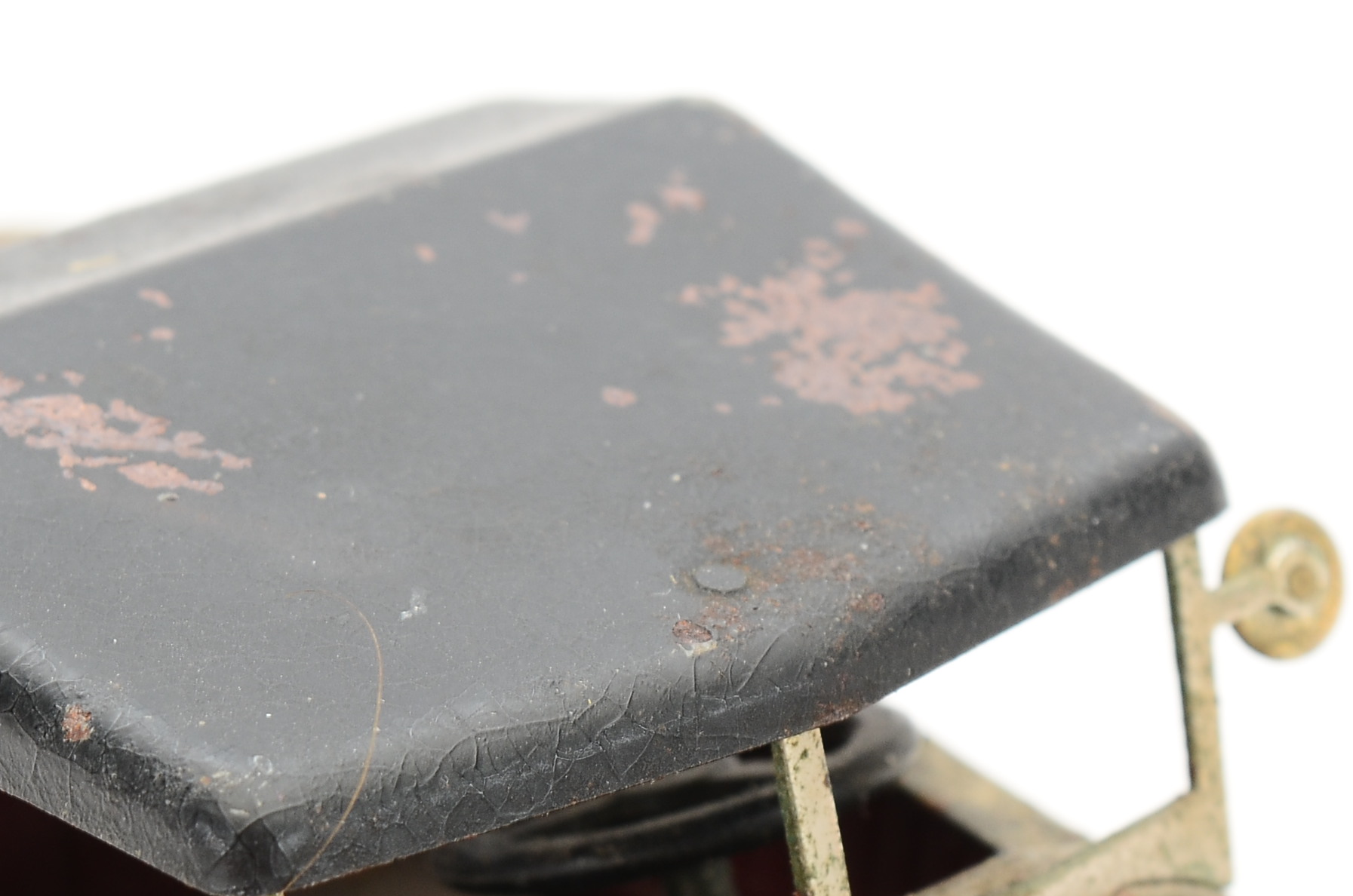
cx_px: 465
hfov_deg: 12.1
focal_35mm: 170
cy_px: 747
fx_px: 6378
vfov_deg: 8.0
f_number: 10
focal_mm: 55
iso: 250
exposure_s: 1/80
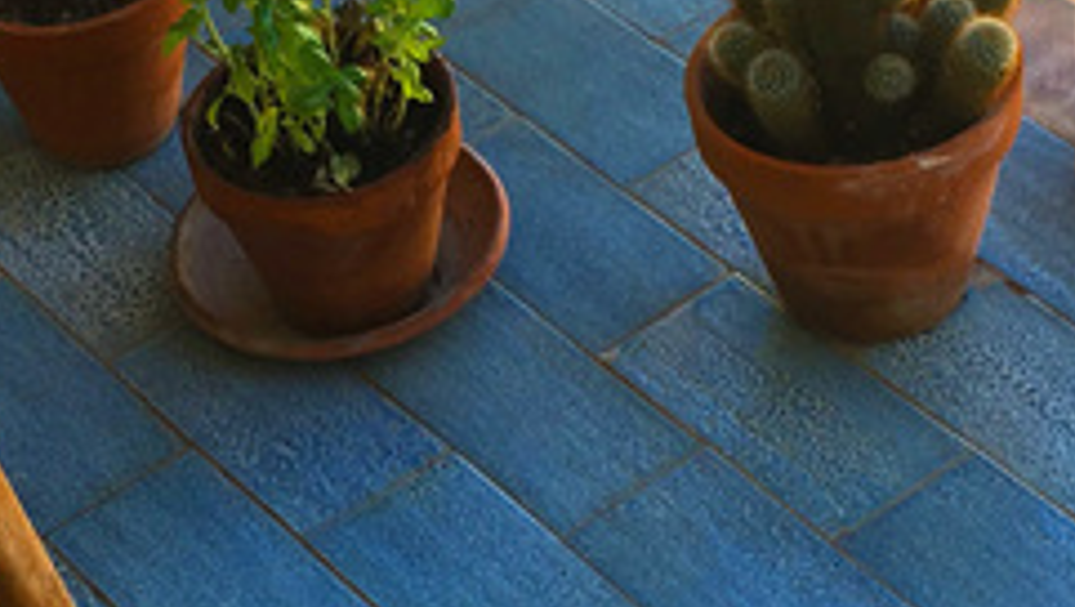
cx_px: 254
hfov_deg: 15.9
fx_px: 3823
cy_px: 223
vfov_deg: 9.1
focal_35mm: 134
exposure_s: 1/121
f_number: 2.2
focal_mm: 4.15
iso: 25
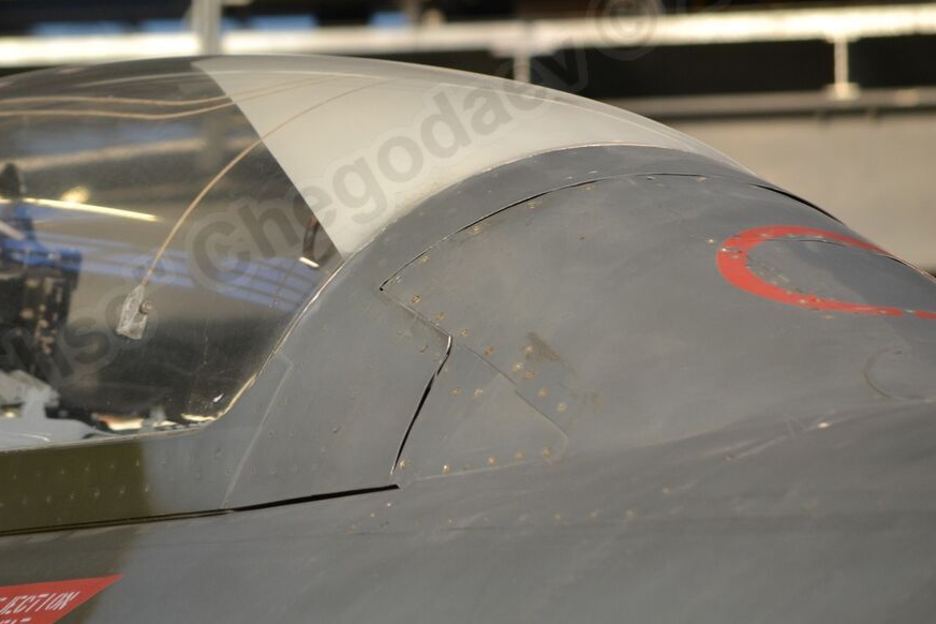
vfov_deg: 4.5
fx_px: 8007
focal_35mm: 308
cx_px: 268
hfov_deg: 6.7
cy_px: 228
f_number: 5
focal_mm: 140
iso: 400
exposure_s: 1/100
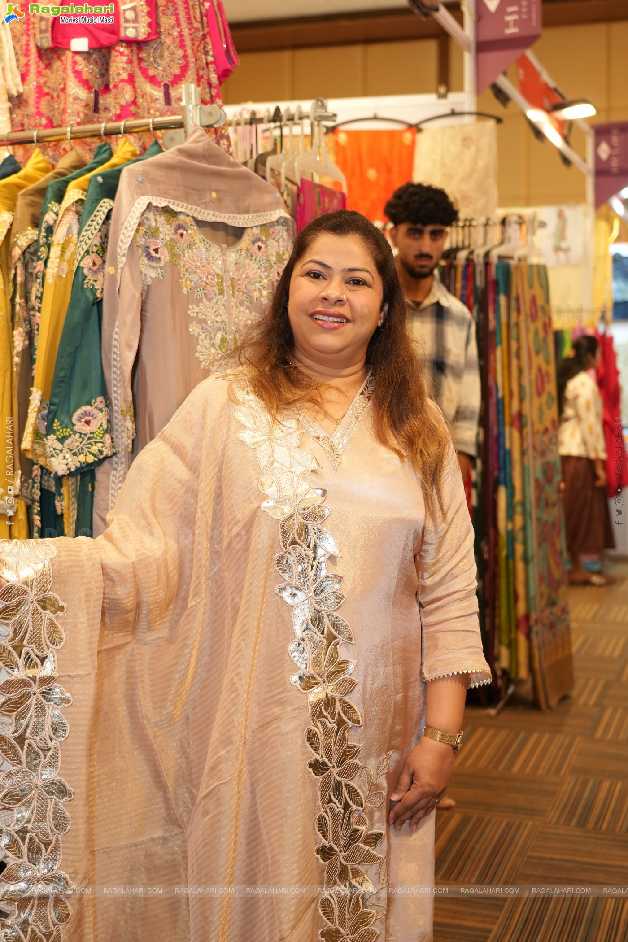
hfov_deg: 27.5
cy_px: 471
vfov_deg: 40.3
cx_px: 314
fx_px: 1282
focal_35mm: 49
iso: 1000
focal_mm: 49
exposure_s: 1/125
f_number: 4
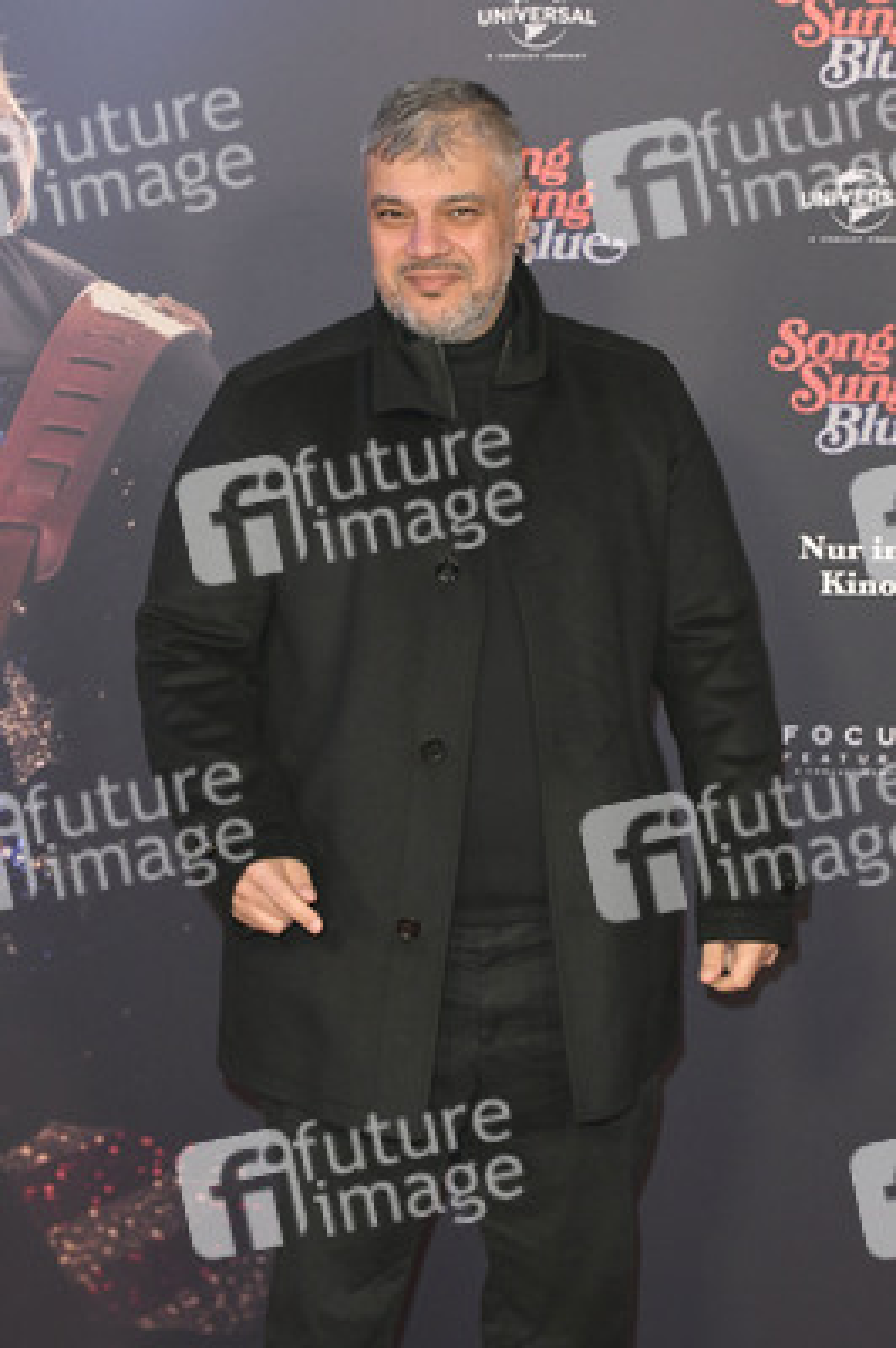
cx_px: 448
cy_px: 674
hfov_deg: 18.2
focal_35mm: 75
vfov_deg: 27.0
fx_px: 2805
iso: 1600
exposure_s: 1/250
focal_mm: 75
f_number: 6.3
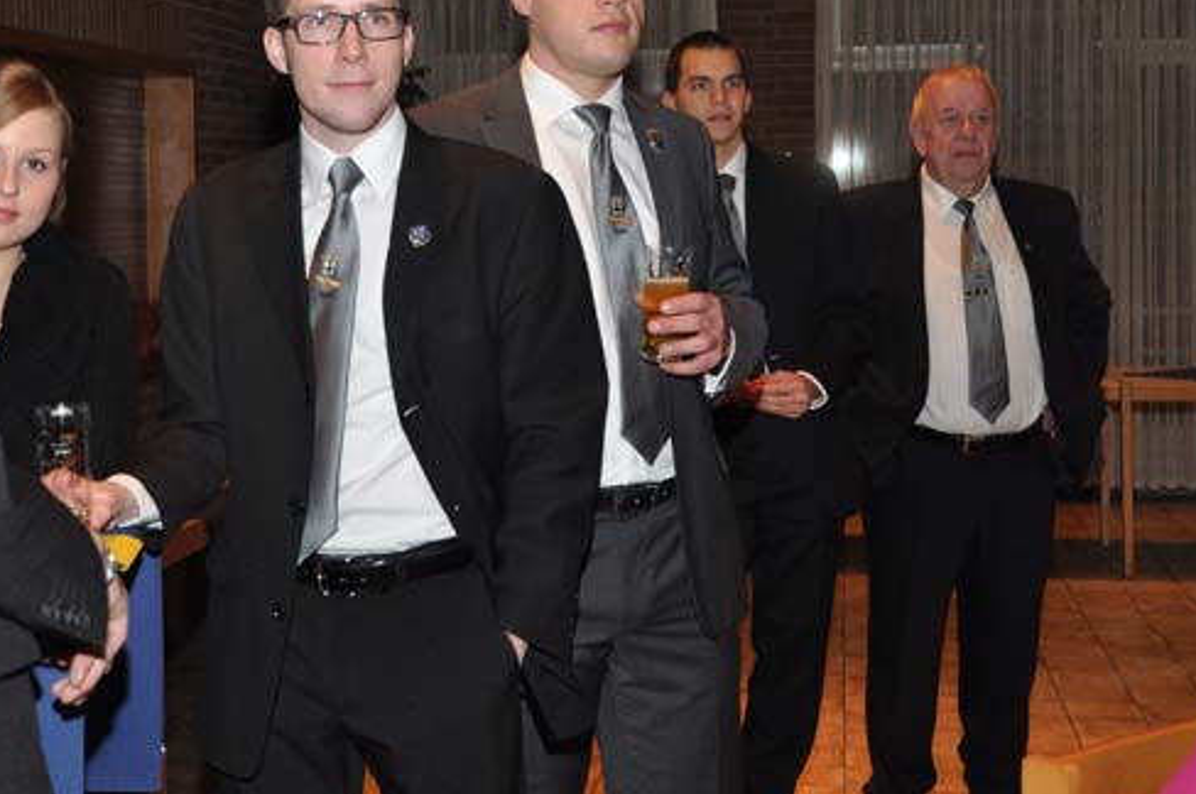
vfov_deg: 21.1
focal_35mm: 64
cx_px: 441
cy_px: 249
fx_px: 2123
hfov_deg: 31.3
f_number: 4
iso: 640
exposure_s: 1/60
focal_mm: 26
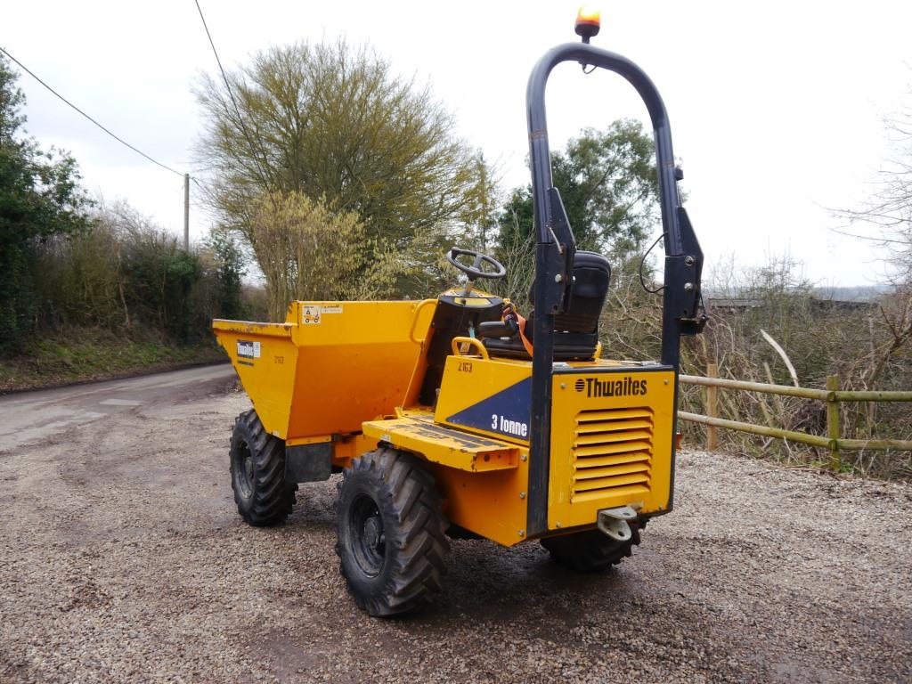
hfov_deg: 60.0
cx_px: 456
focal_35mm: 30
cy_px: 342
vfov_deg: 46.8
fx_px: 790
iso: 160
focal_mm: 15
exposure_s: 1/160
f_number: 4.5
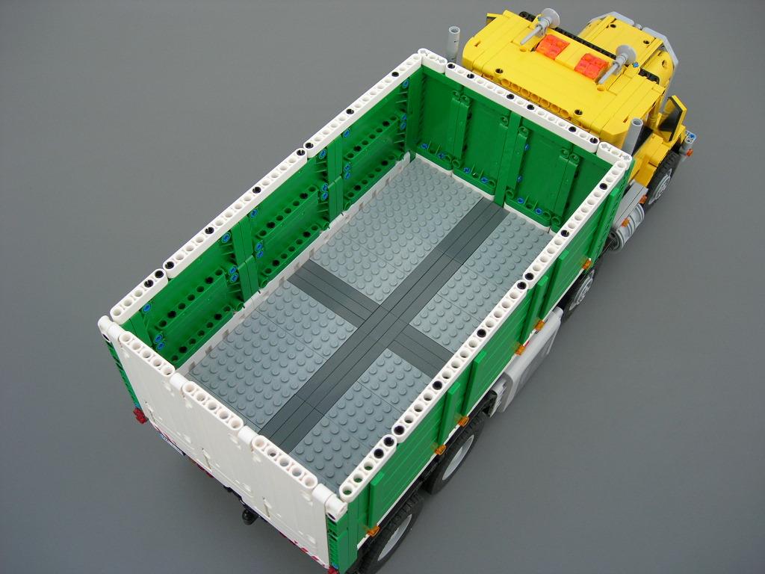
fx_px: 840
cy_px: 287
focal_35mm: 38
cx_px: 382
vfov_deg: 37.7
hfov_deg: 49.0
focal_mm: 7.8
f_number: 2.8
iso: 64
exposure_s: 1/93
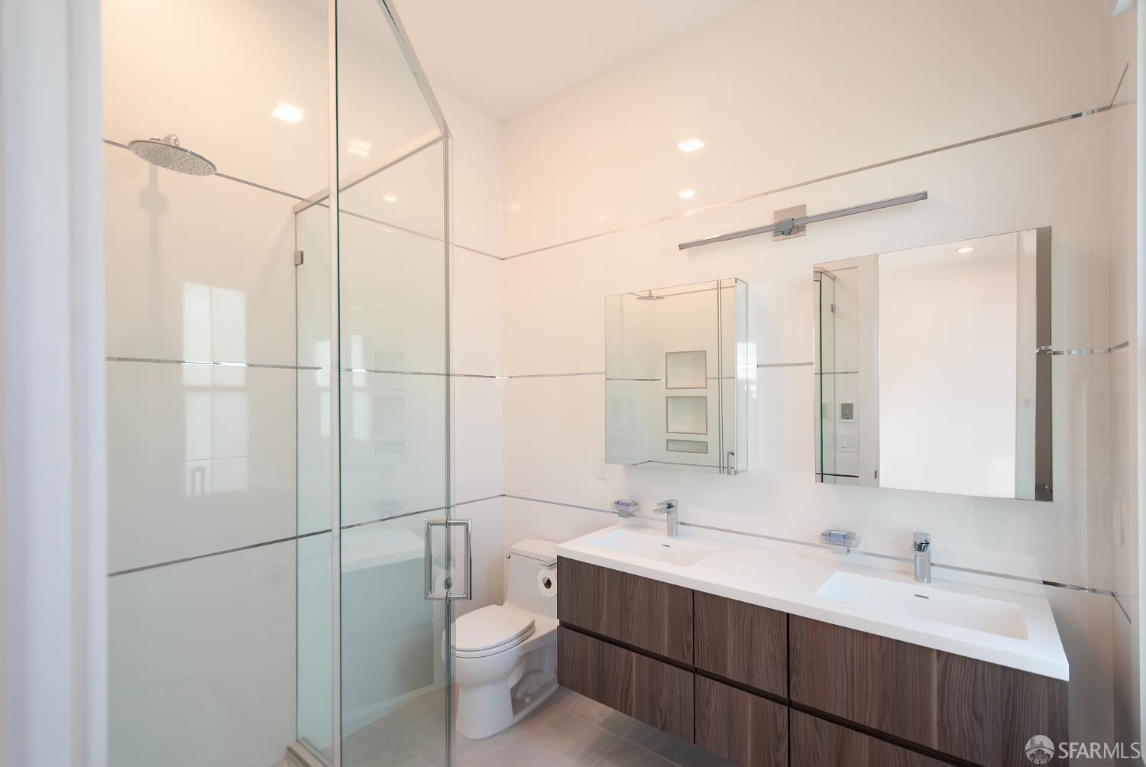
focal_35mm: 15
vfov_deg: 77.5
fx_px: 478
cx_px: 573
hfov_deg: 100.3
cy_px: 384
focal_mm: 10
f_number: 4.5
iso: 400
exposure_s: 1/80
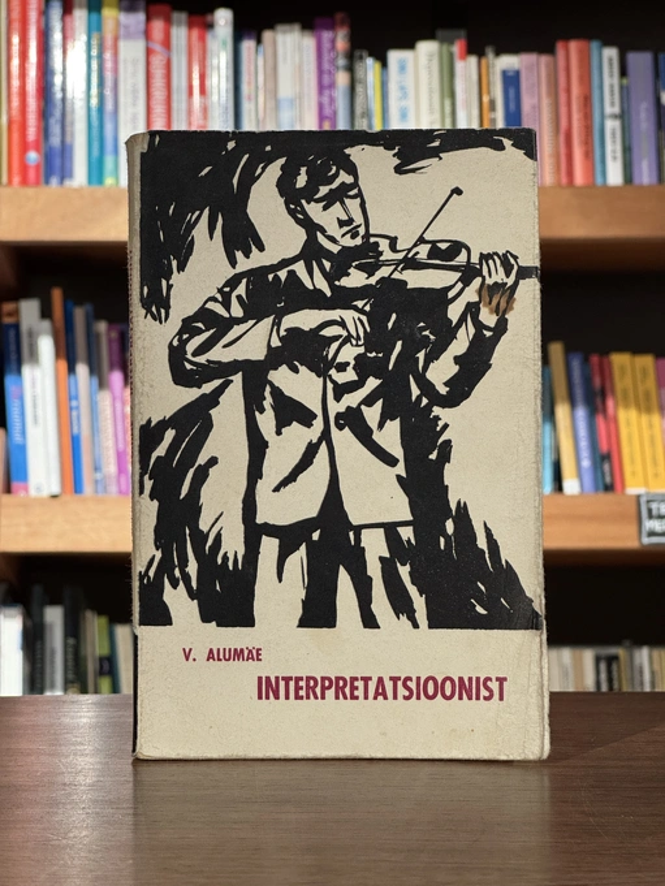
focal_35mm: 77
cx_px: 332
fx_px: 1972
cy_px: 443
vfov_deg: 25.3
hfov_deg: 19.1
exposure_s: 1/63
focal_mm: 9
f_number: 2.8
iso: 250
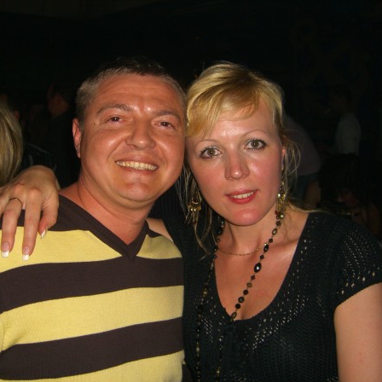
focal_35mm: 45
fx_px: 562
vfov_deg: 37.6
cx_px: 150
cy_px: 191
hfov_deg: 37.4
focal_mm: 7.9
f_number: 2.8
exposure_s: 1/60
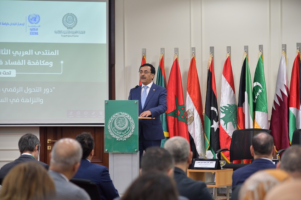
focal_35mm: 120
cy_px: 100
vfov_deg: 11.4
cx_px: 150
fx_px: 1003
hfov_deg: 17.1
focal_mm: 120
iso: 800
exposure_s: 1/100
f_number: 4
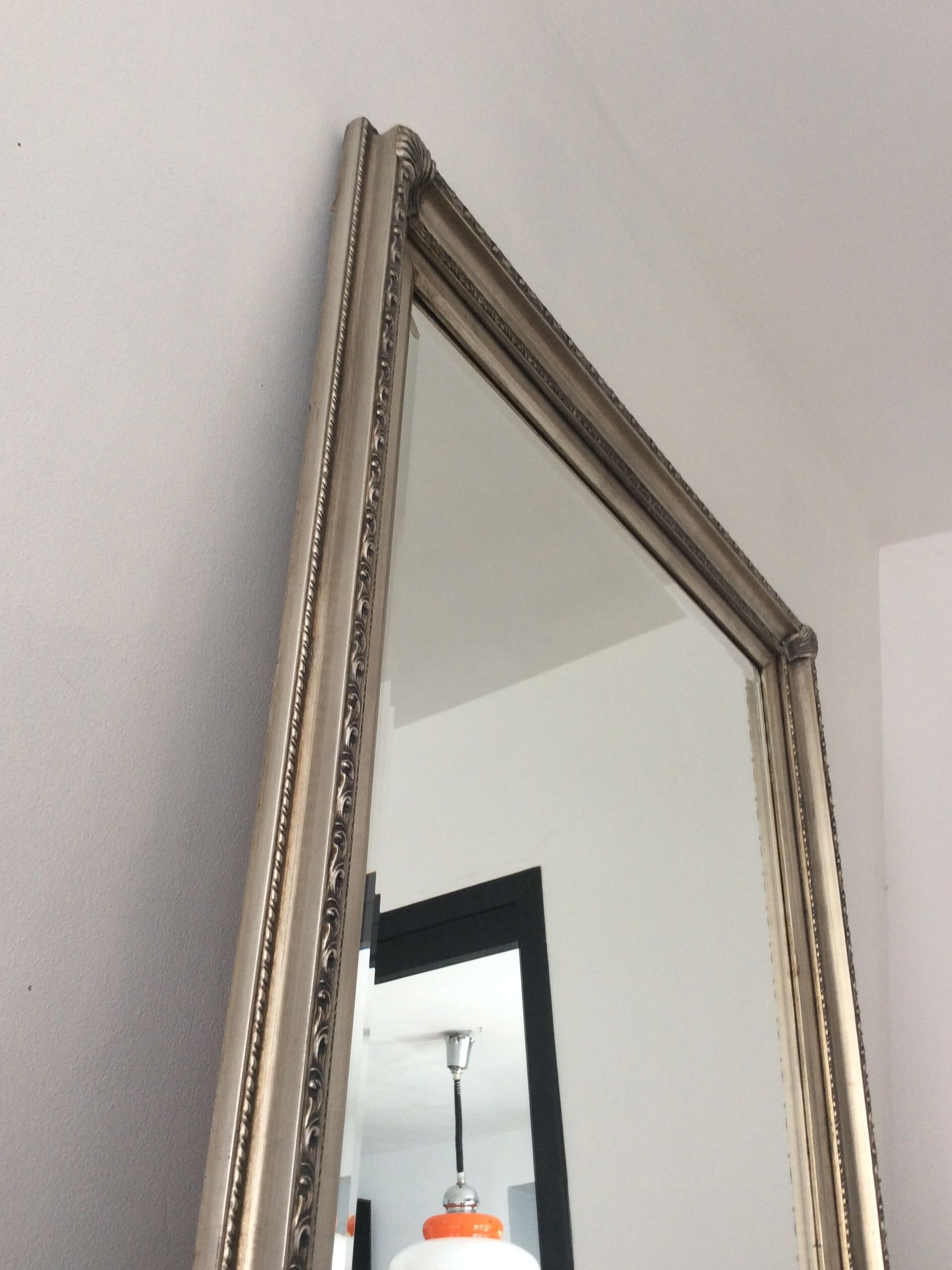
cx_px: 464
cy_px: 644
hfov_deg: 42.9
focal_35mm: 33
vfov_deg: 55.4
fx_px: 1210
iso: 50
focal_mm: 3.3
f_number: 2.4
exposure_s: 1/25
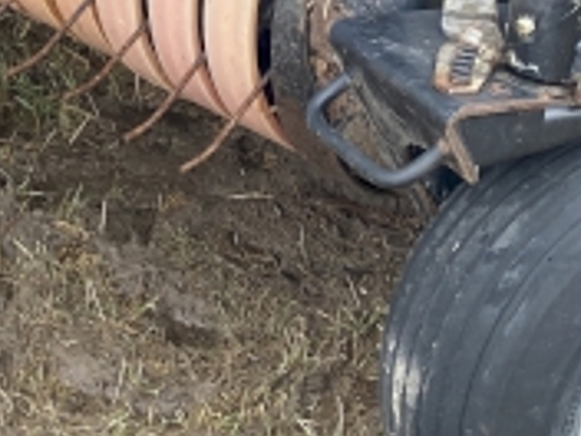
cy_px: -330
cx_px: 79
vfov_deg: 11.7
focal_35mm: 118
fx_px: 1981
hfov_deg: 16.5
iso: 100
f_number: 1.8
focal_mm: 4.25
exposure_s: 1/122
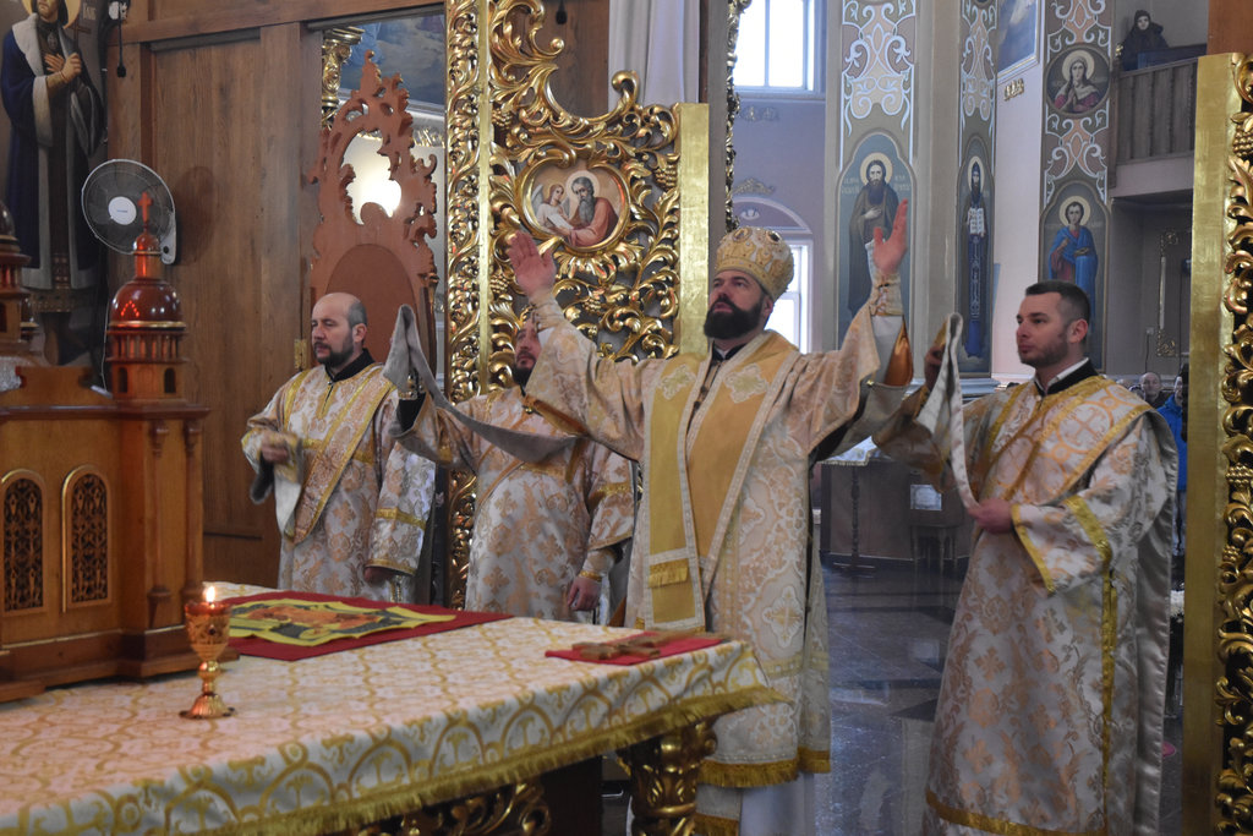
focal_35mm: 52
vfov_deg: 25.8
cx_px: 626
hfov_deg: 37.8
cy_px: 418
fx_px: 1827
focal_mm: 35
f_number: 4.2
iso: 3200
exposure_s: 1/60
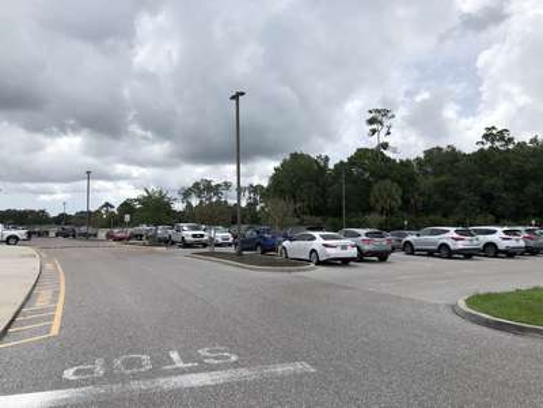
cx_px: 272
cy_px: 204
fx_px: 439
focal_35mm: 28
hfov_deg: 63.4
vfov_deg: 49.7
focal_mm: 4
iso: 20
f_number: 1.8
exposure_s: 1/2667
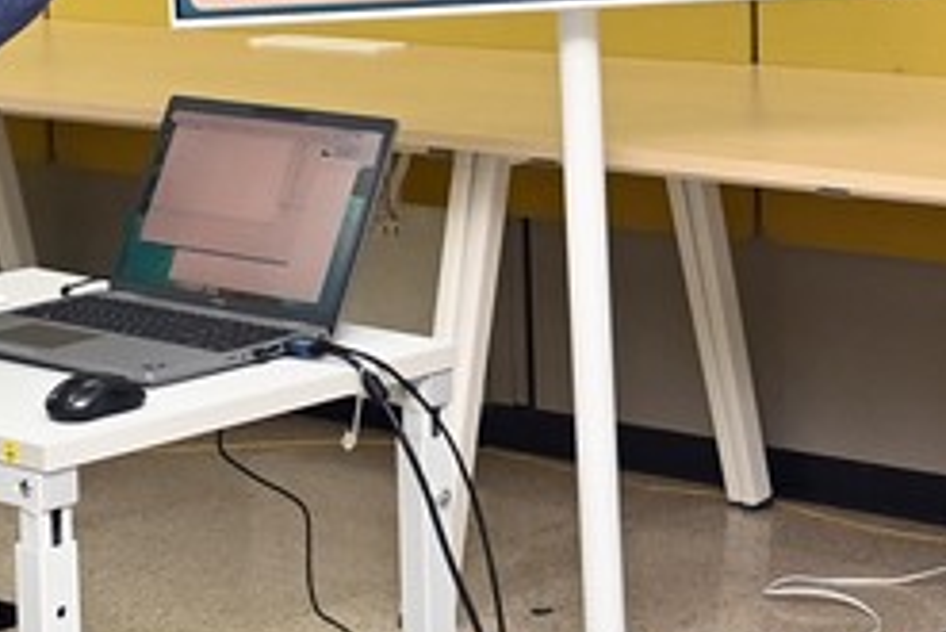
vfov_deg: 12.8
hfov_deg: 18.7
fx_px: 2761
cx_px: 1030
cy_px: -111
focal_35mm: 105
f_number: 5.6
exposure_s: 1/60
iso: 1250
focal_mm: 18
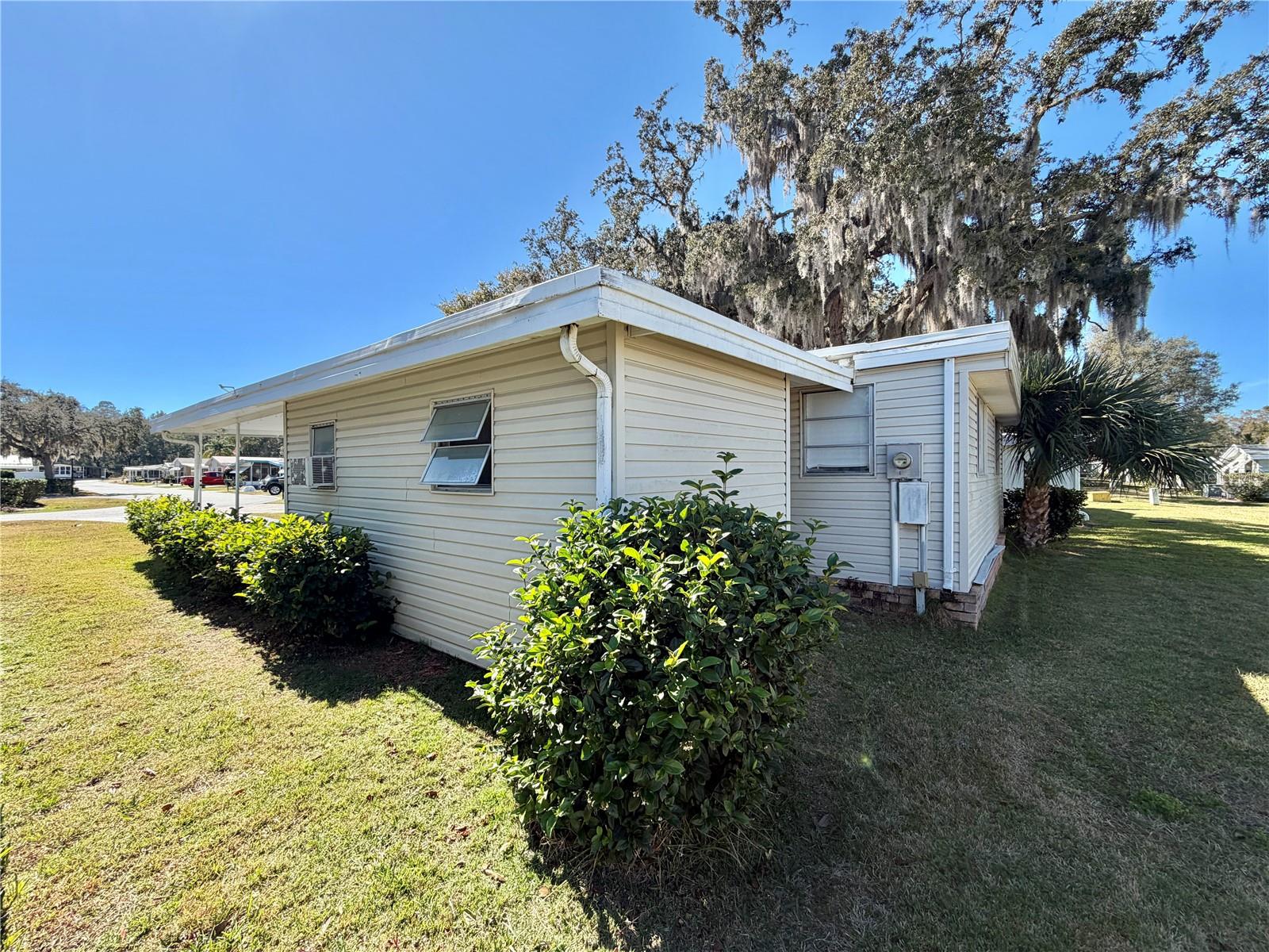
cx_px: 634
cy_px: 476
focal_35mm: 14
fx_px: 513
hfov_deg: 102.1
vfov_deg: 85.7
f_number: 2.2
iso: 32
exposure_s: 1/770
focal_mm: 2.22
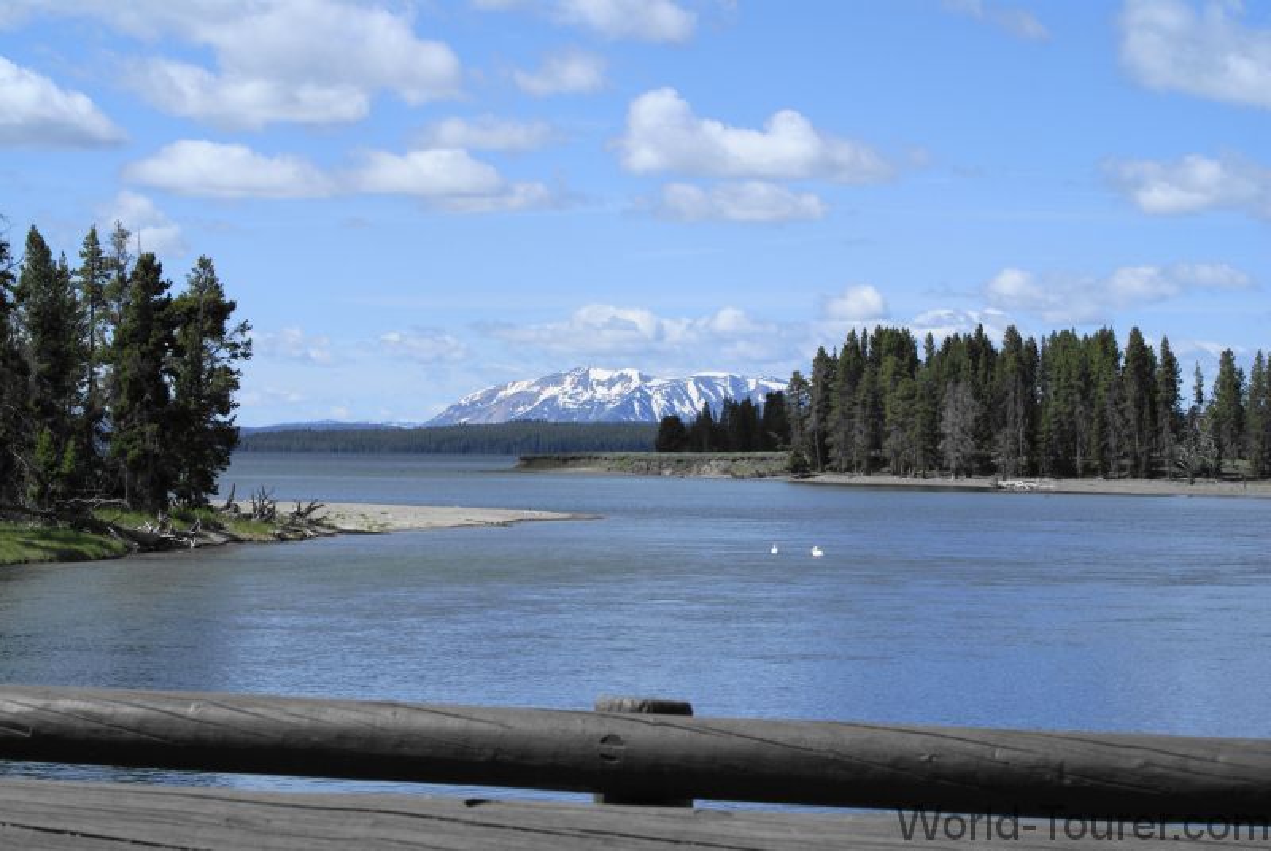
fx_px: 3978
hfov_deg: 18.2
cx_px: 636
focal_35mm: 112
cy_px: 426
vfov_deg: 12.2
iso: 100
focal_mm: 75
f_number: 13
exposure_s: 1/250
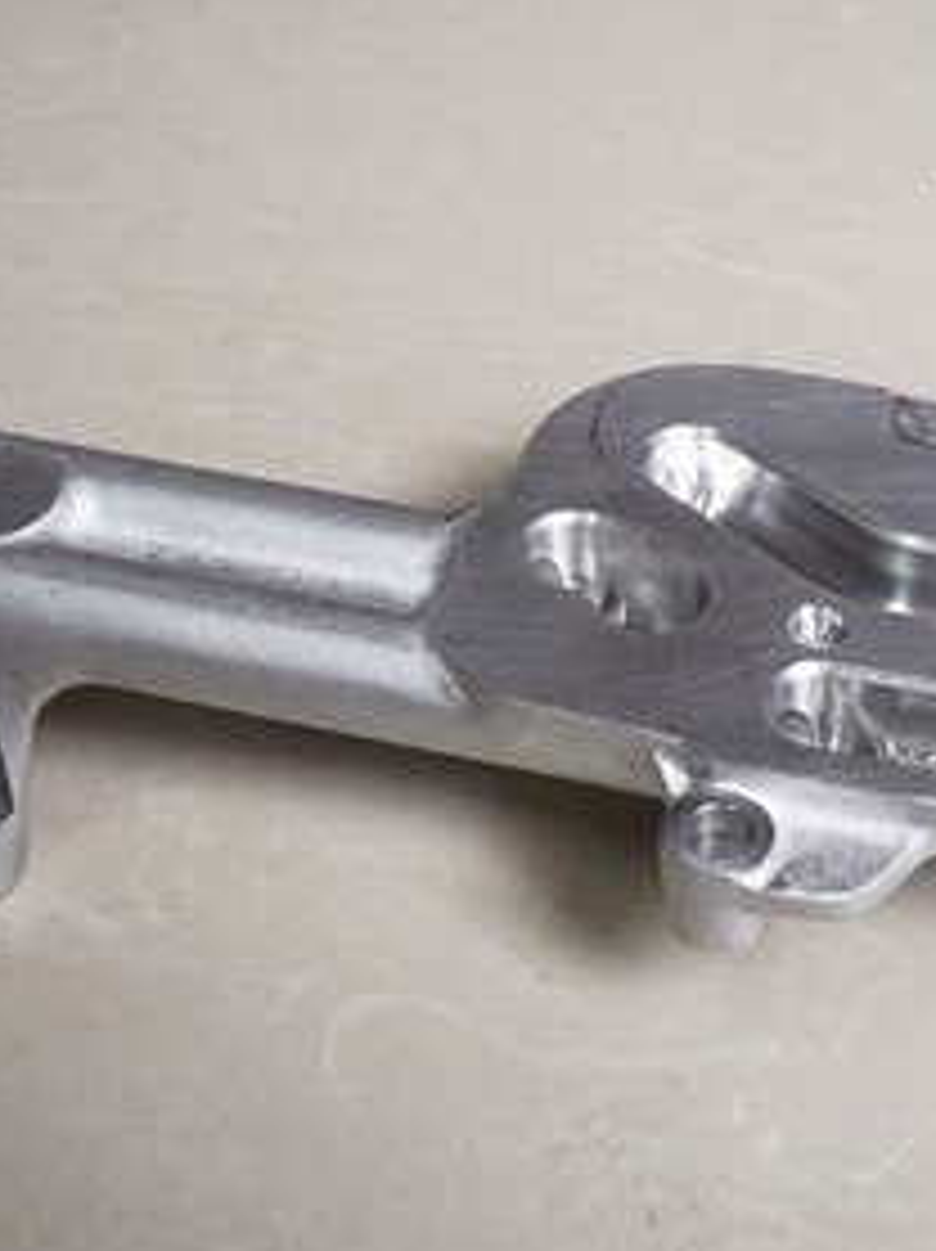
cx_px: 630
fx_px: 1914
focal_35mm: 53
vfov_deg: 36.2
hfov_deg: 27.3
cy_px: 590
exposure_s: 1/40
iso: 1000
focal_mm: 34
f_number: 20
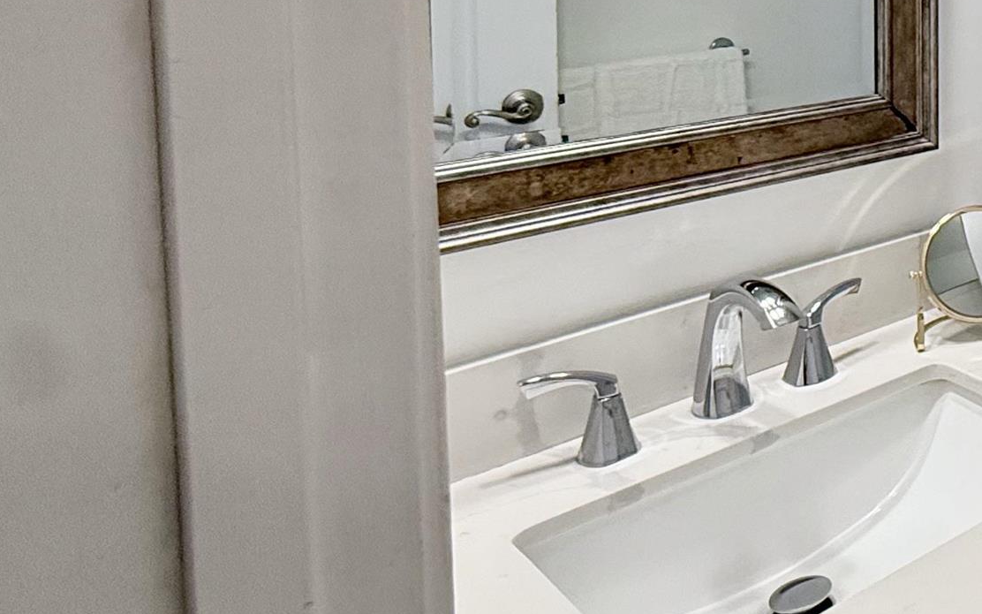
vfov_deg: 28.5
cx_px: 1251
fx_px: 1097
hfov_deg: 35.0
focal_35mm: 41
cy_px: -55
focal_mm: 2.22
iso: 200
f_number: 2.2
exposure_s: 1/120
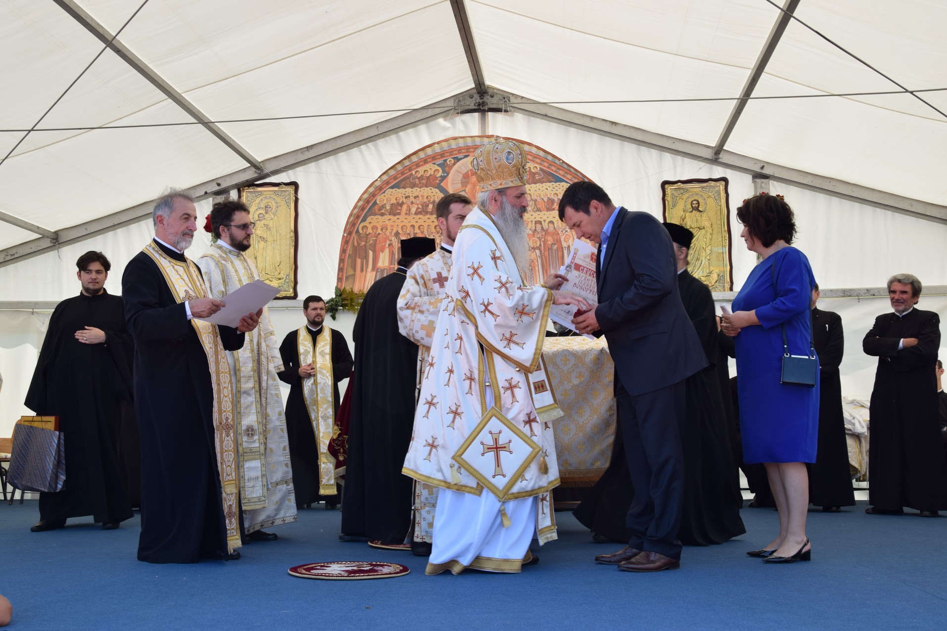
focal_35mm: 38
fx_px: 986
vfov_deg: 35.5
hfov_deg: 51.3
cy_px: 316
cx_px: 474
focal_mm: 25
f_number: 8
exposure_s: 1/80
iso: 100
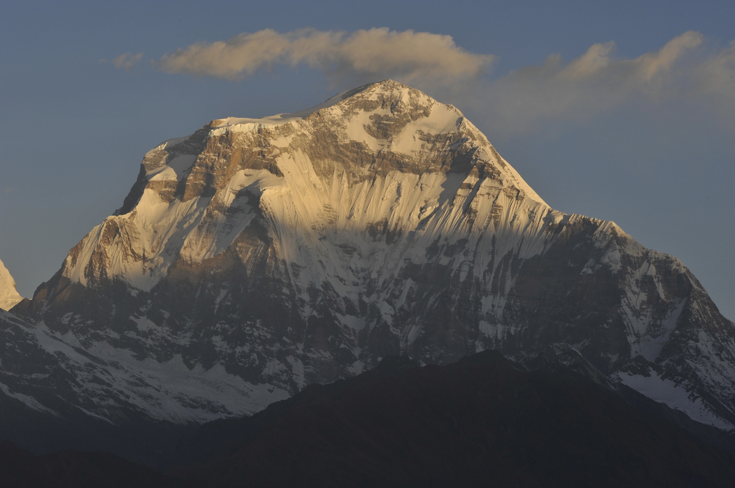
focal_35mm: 200
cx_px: 368
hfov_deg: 10.3
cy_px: 244
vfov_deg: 6.9
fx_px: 4080
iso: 250
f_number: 14
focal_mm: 200
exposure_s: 1/250
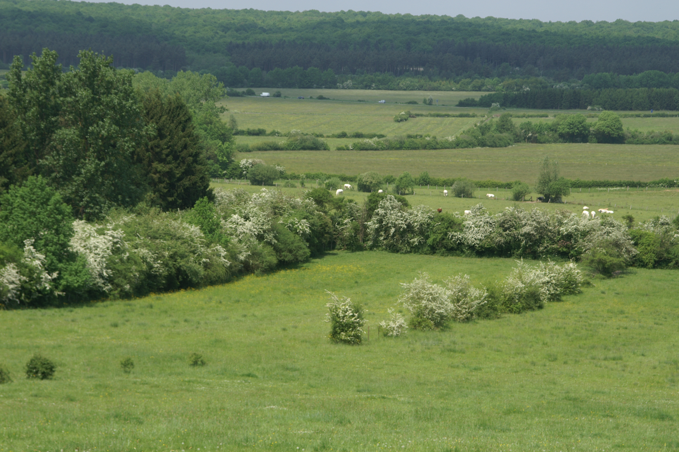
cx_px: 340
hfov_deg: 18.2
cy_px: 226
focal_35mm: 112
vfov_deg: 12.2
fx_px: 2120
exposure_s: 1/400
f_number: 6.3
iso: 100
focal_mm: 75
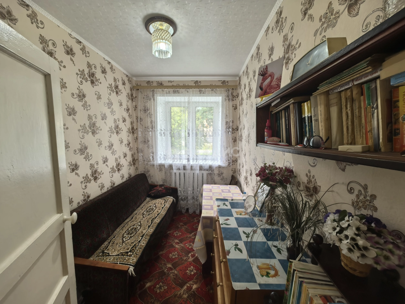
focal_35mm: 13
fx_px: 152
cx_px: 202
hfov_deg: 106.2
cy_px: 152
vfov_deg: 89.9
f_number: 2.2
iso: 160
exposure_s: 1/50
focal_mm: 1.95
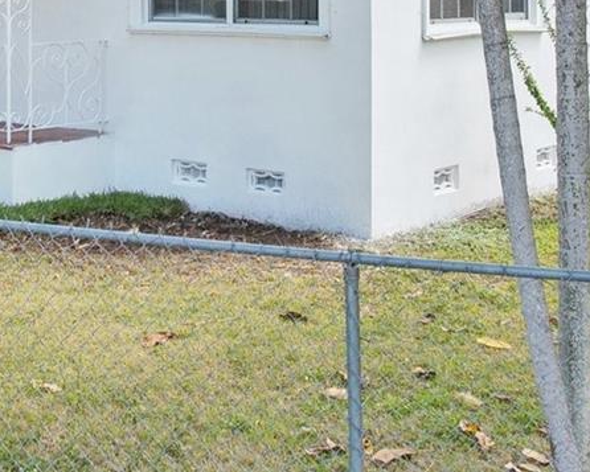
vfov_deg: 19.9
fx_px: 1292
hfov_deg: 25.5
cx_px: 168
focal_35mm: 74
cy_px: -29
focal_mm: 8.4
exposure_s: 1/120
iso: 110
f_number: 2.8
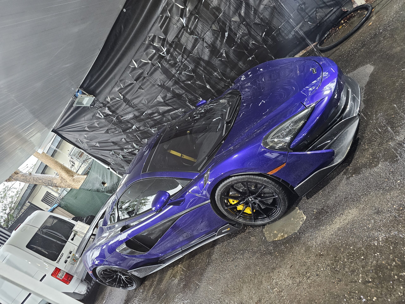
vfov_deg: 58.9
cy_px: 152
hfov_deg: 73.9
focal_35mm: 23
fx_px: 269
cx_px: 202
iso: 640
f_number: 1.7
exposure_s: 1/40
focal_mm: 6.3
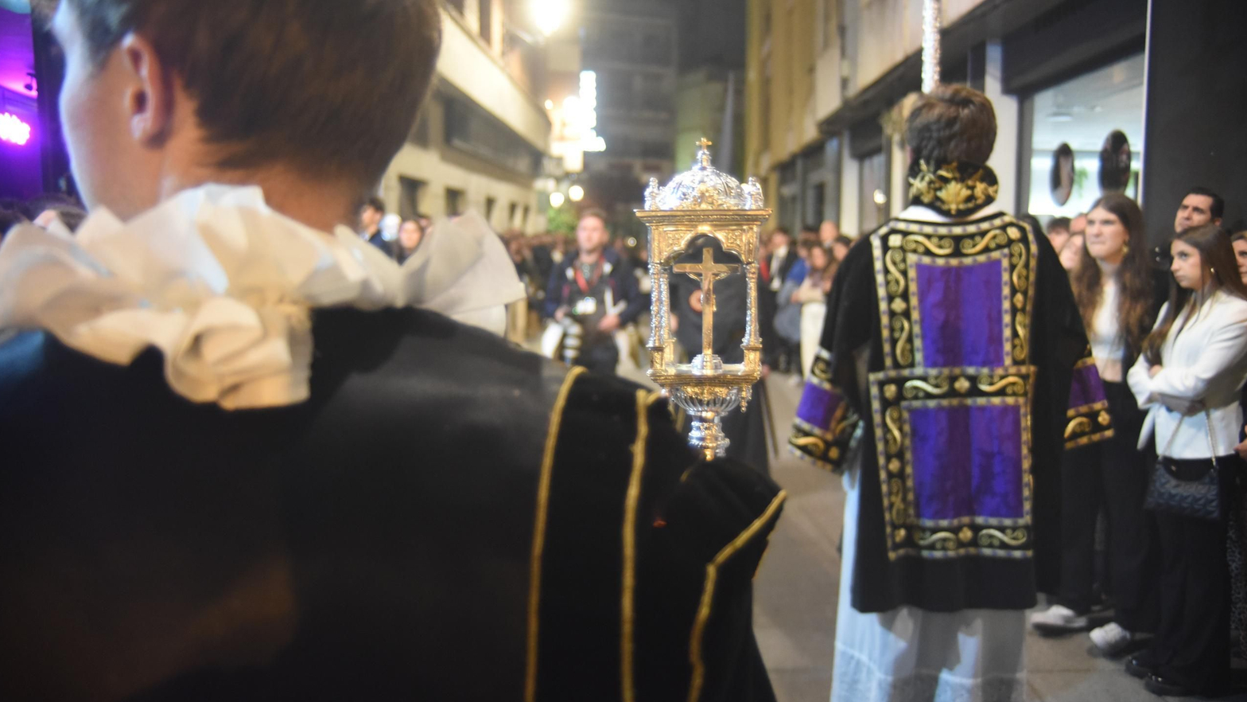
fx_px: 1025
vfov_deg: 37.8
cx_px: 624
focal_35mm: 31
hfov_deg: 62.6
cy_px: 338
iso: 4000
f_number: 3.5
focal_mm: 29
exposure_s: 1/30
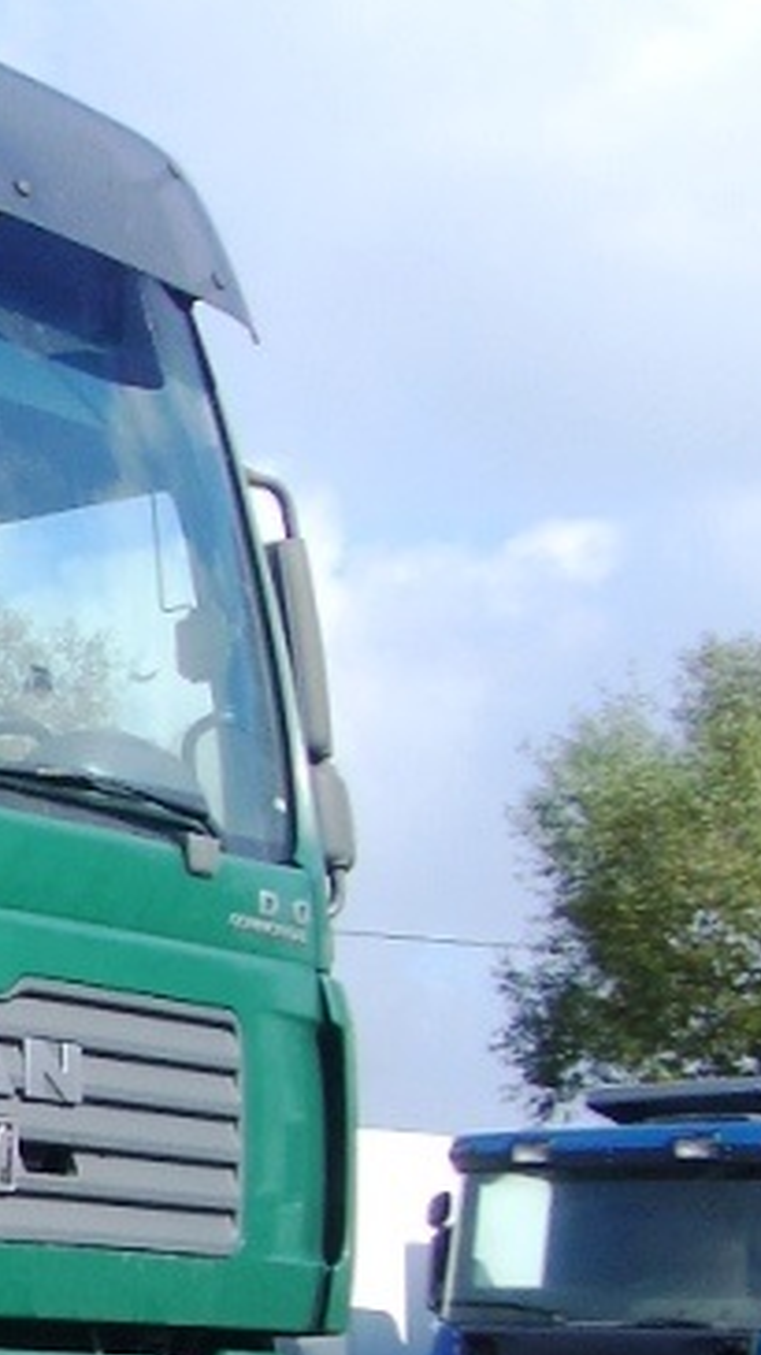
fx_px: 3843
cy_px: 984
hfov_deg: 10.1
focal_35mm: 107
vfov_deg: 19.9
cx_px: -976
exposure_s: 1/320
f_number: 4.3
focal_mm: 5.8
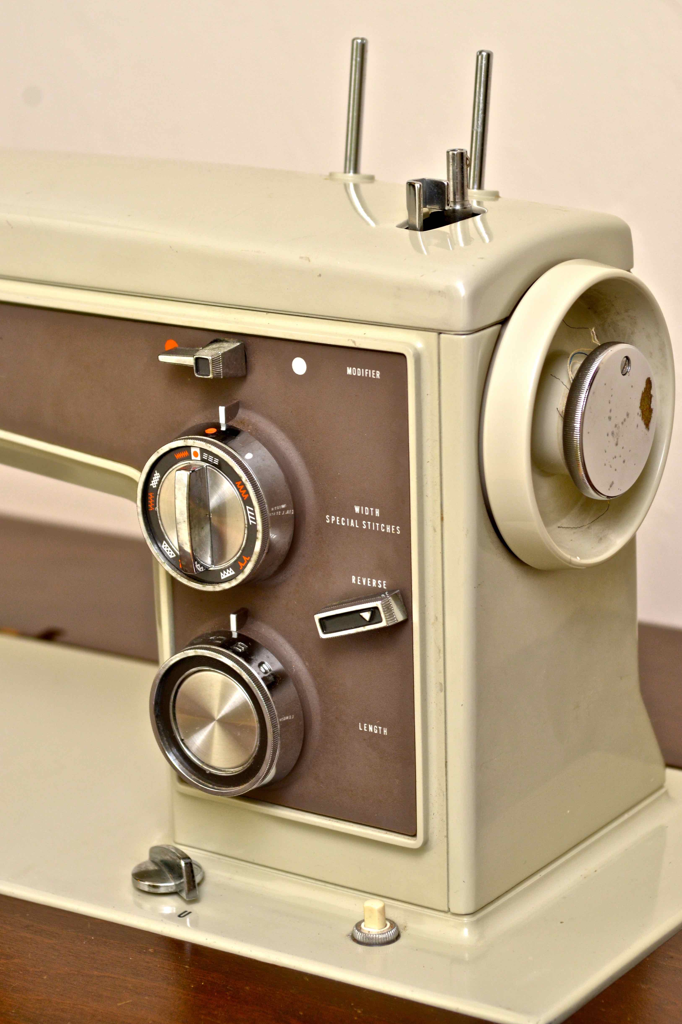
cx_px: 342
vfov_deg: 18.8
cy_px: 507
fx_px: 3097
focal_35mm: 109
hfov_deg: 12.6
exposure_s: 1/60
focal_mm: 72
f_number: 6.3
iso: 500
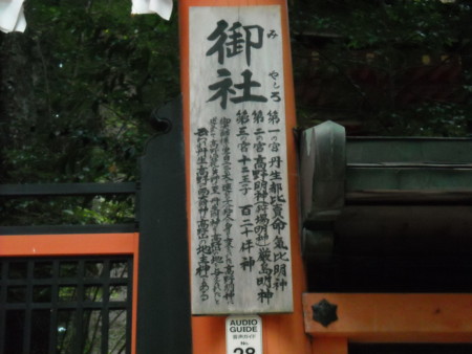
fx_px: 1432
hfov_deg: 18.7
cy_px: 177
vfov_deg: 14.1
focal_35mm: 105
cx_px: 236
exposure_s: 1/239
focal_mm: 17.1
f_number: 4.7
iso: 800
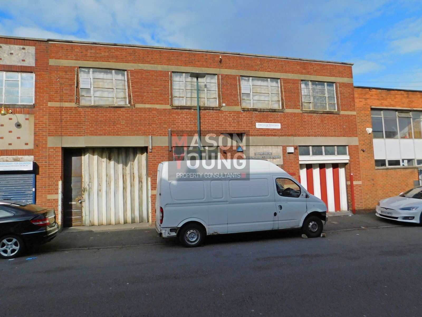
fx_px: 280
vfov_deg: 58.9
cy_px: 158
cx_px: 211
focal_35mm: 23
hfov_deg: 73.9
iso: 125
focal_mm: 4
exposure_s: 1/400
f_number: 6
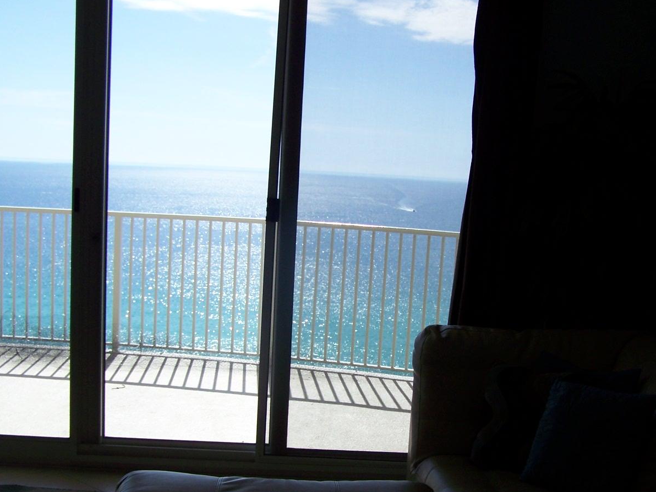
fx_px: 966
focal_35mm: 51
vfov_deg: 28.5
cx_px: 351
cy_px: 302
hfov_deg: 37.5
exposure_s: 1/500
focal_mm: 6.3
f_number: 2.8
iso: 64
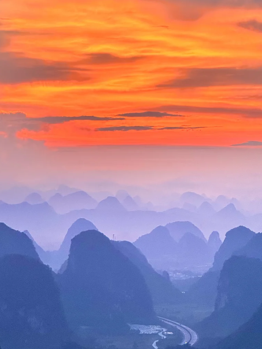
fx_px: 1716
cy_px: 172
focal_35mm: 170
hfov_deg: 8.7
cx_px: 138
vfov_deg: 11.6
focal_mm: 15.66
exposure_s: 1/99
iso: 160
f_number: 2.8
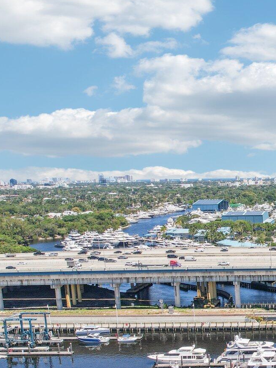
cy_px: 279
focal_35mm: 50
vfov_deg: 37.2
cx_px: 359
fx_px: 531
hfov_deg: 25.2
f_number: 2.8
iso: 150
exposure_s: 1/730
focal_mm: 8.4
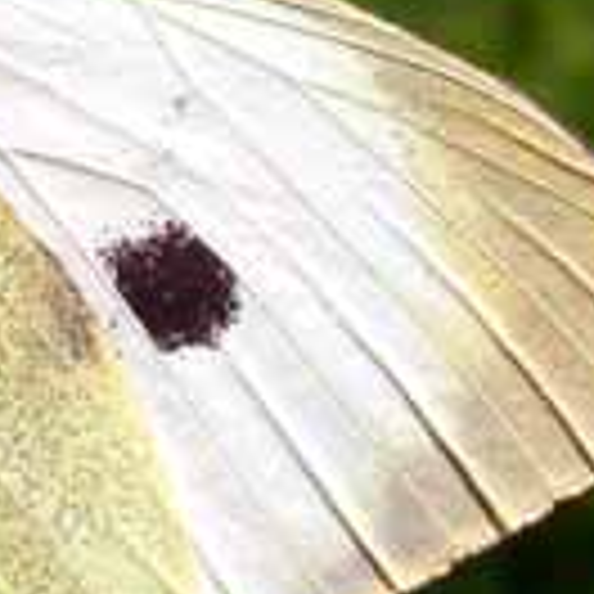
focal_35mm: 313
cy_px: 81
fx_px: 6077
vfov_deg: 5.6
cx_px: -508
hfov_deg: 5.5
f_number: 9.9
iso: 100
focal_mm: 16.2
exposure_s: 1/542
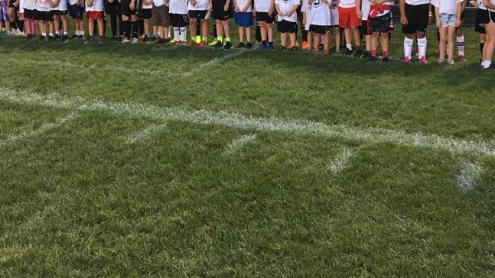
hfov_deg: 41.3
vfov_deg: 22.9
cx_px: 255
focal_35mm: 50
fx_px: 656
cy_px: -10
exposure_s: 1/30
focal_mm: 4.15
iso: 80
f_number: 2.2
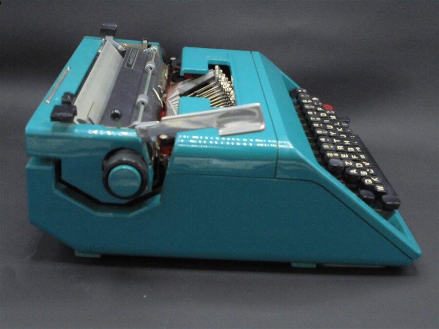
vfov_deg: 29.7
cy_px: 164
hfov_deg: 38.9
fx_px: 621
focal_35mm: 49
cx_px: 220
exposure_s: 1/30
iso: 250
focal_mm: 8.9
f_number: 4.8
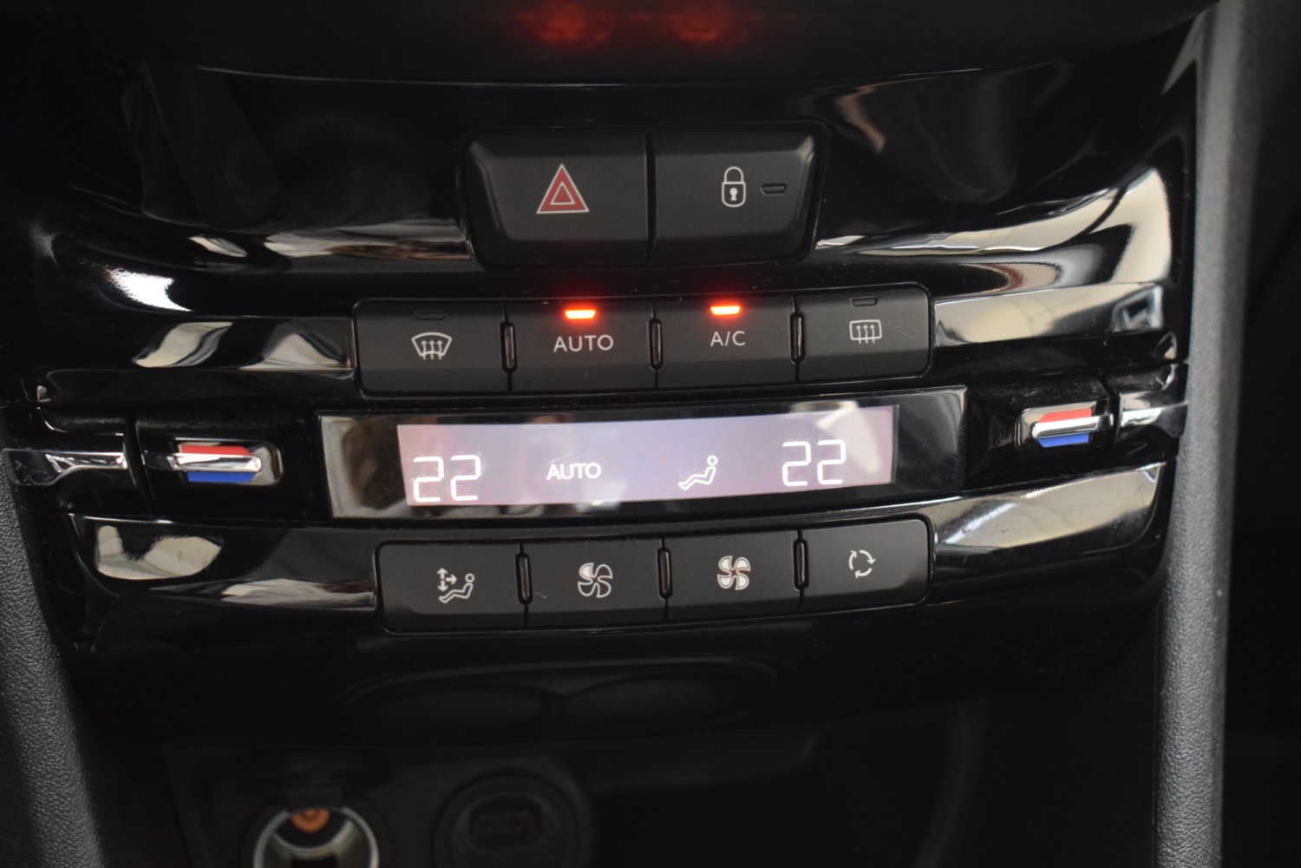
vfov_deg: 22.6
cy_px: 434
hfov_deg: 33.4
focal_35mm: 60
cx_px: 650
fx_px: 2168
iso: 3200
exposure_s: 1/15
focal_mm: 40
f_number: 5
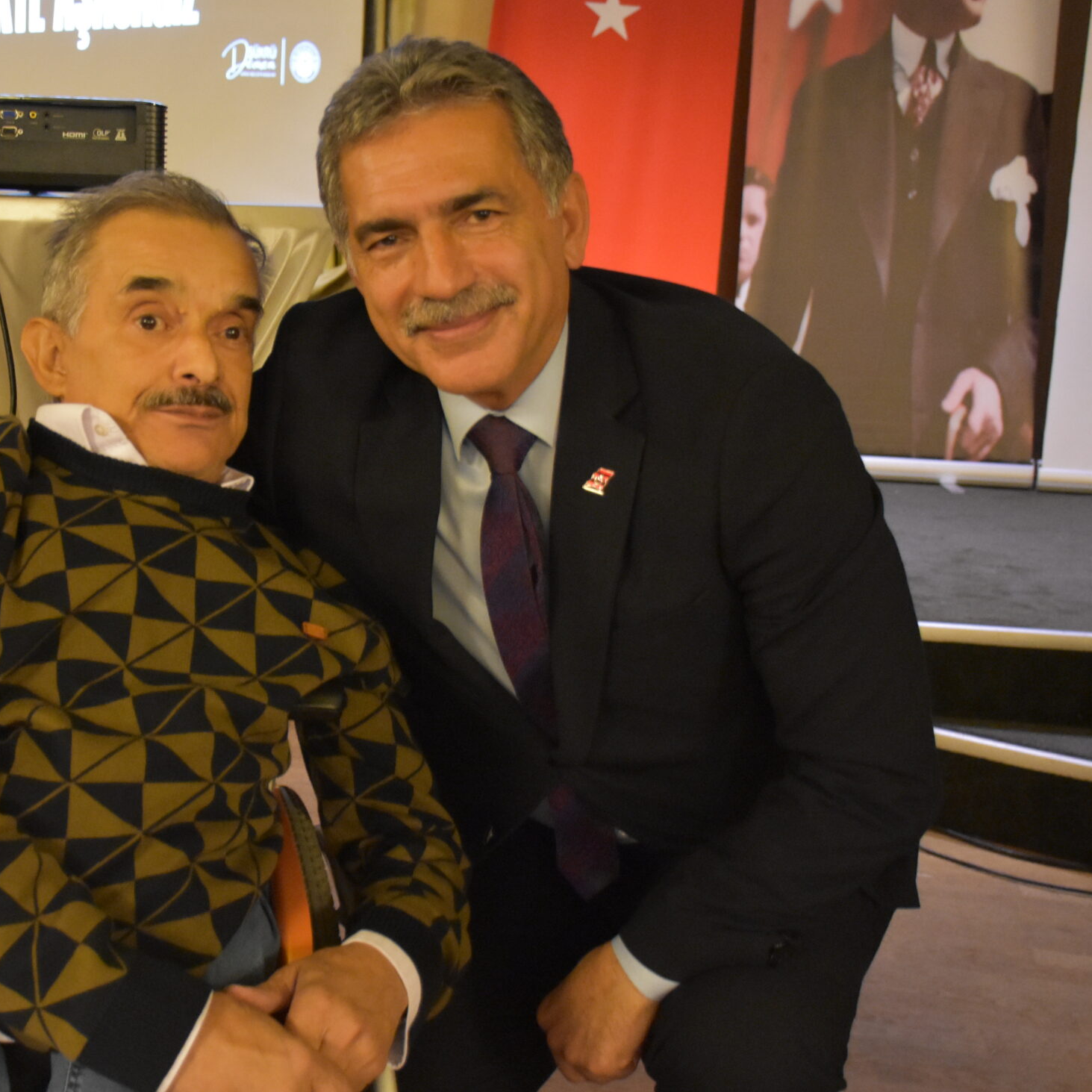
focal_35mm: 58
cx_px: 240
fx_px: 2070
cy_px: 493
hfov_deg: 29.0
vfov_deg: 29.5
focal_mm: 26
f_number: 3.8
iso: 3600
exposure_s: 1/60
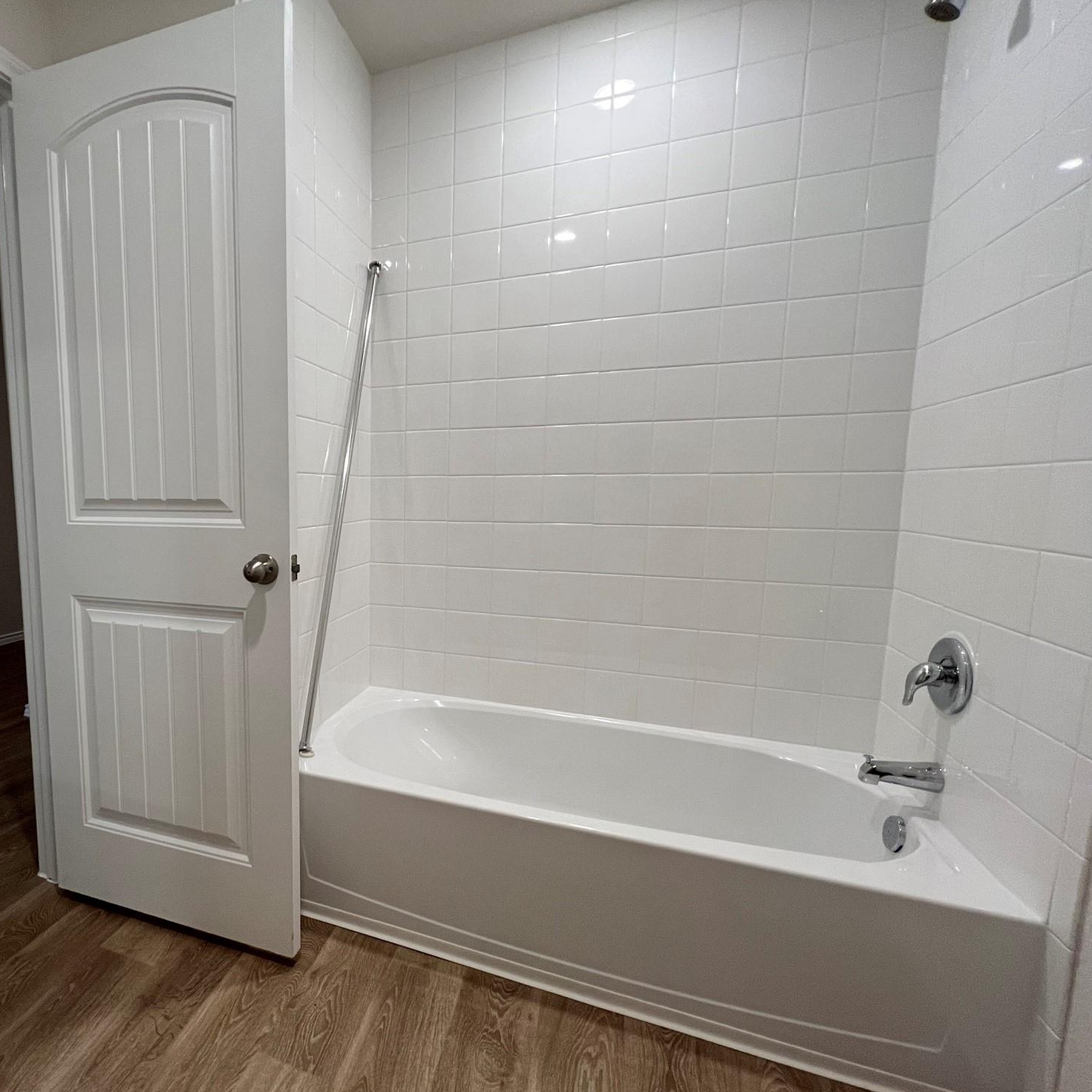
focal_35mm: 16
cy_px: 566
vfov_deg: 87.4
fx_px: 571
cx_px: 350
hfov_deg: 83.9
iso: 200
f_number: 1.8
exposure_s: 1/120
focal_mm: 1.57
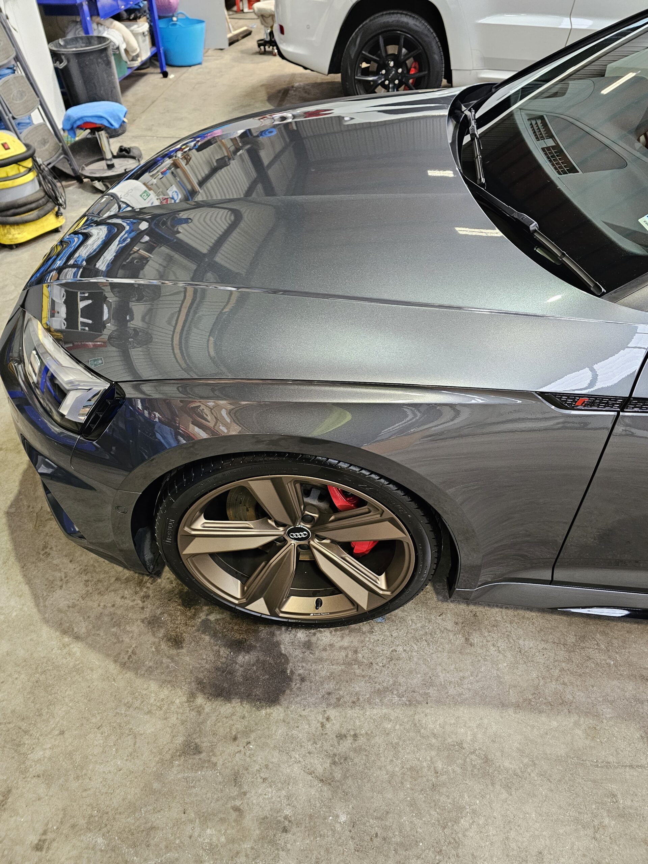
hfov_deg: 58.9
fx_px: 574
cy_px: 432
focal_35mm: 23
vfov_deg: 73.9
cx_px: 324
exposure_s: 1/100
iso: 500
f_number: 1.7
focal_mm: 6.3
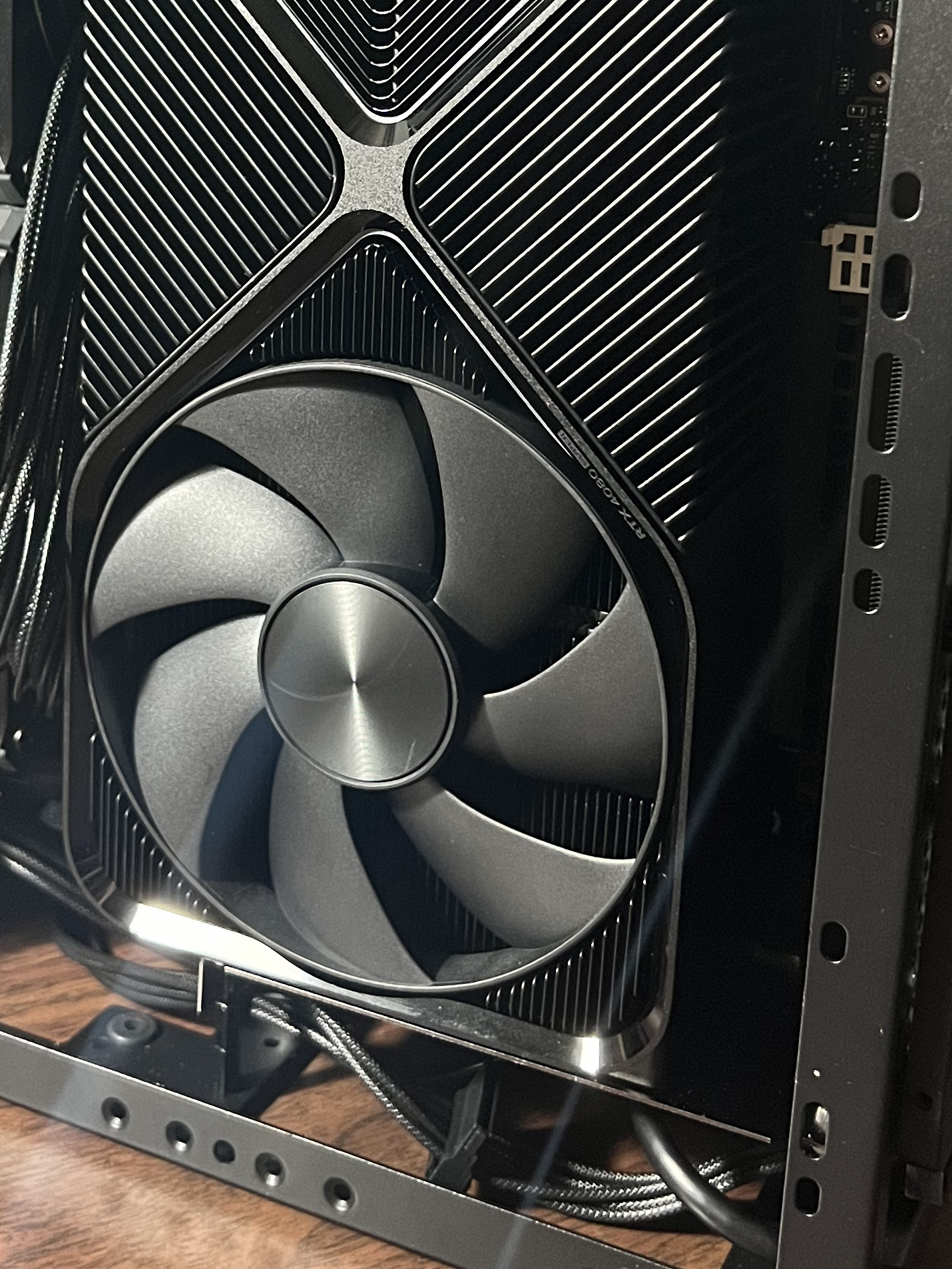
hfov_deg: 26.4
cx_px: 332
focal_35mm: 55
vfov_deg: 34.2
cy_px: 306
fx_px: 2016
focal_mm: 5.7
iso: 640
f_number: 1.5
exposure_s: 1/40
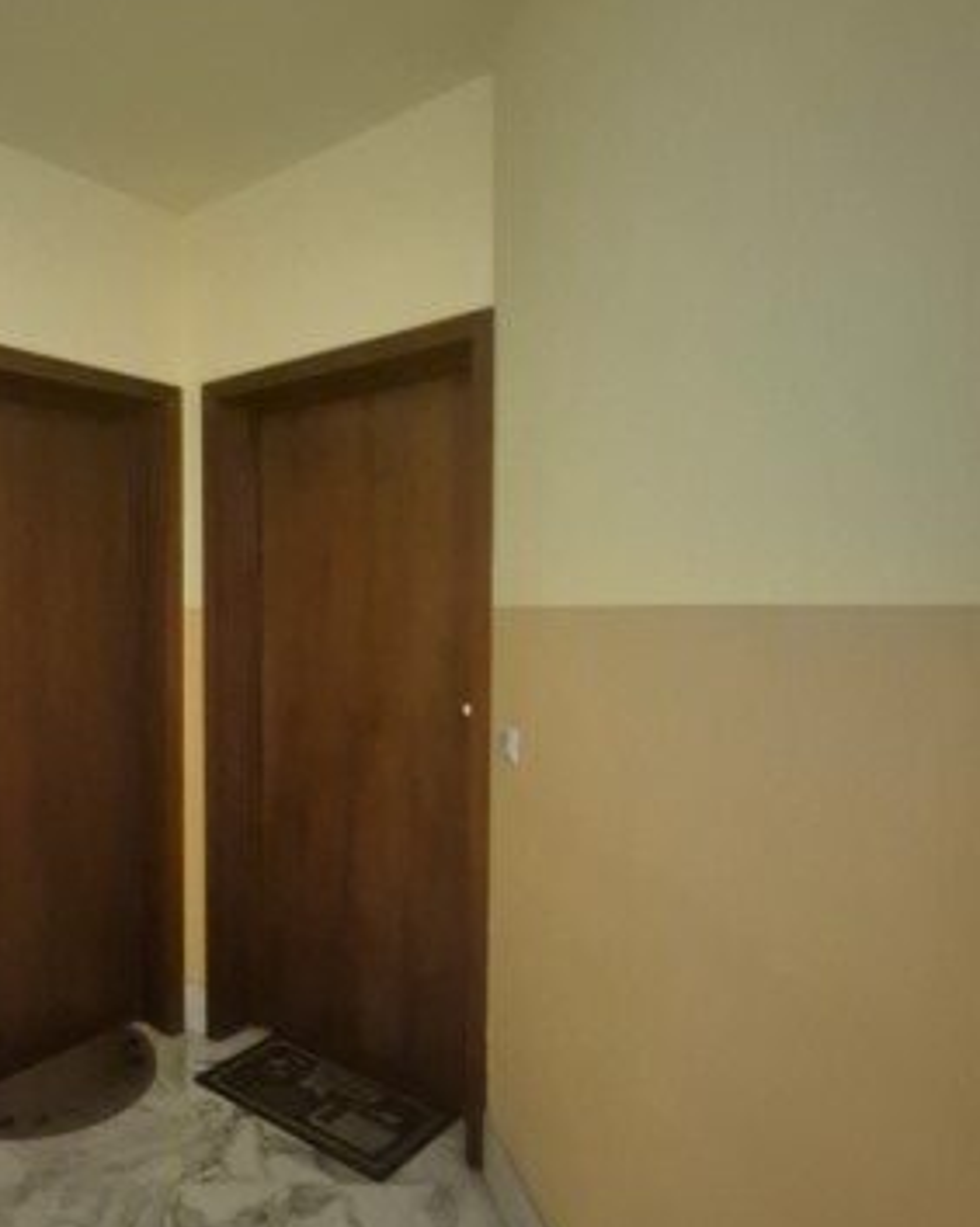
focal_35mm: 23
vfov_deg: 72.6
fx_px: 835
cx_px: 209
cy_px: 633
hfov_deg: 56.8
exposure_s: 1/25
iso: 3200
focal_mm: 1.74
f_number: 2.2
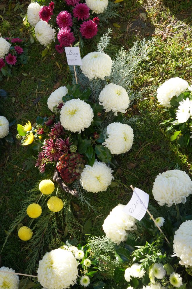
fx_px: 319
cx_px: 96
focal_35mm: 40
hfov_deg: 33.5
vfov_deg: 48.6
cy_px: 144
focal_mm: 26.6
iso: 500
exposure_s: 1/320
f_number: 8
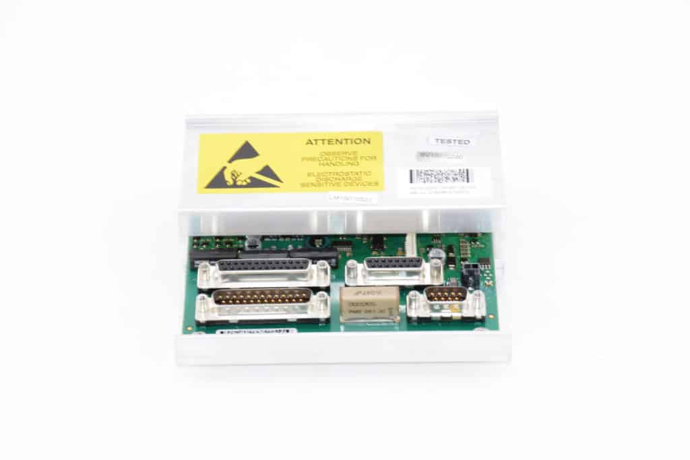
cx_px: 345
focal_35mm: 135
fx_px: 2588
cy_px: 230
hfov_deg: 15.2
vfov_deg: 10.2
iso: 200
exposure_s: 1/30
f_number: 13
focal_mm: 90
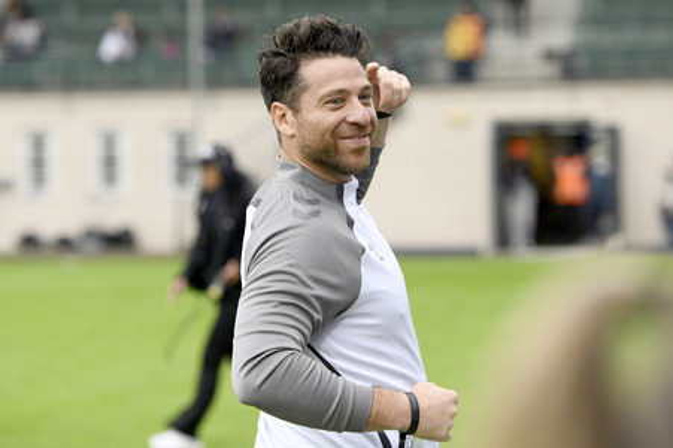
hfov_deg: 14.7
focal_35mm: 140
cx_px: 336
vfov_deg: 9.8
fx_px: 2615
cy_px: 224
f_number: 4.5
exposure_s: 1/2500
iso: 1250
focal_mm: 140
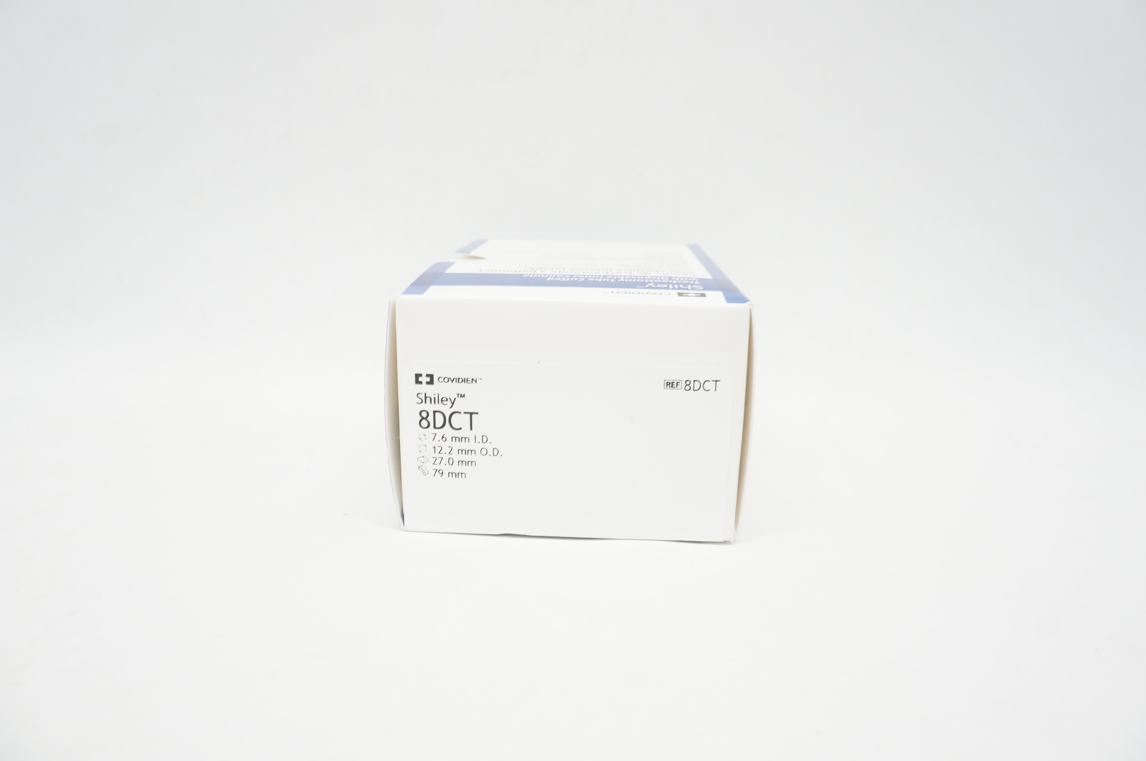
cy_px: 380
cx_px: 573
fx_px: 859
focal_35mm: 27
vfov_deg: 47.8
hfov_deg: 67.4
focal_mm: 18
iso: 400
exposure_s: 1/25
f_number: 7.1
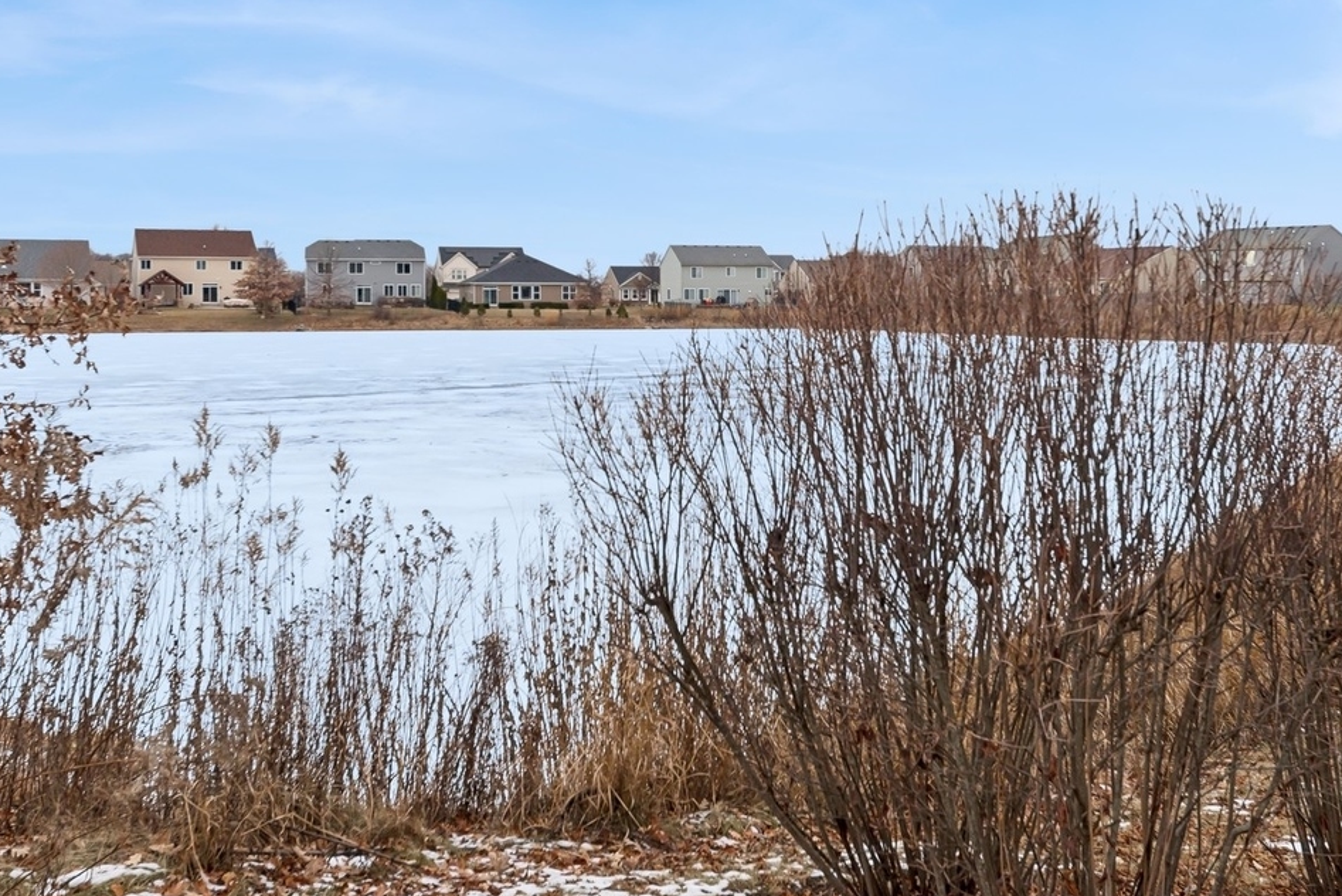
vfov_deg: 32.3
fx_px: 1529
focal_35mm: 41
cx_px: 737
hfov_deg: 47.3
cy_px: 269
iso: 200
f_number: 9
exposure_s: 1/160
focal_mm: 24
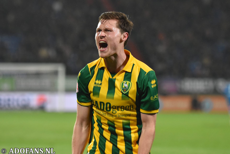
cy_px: 77
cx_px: 115
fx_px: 1629
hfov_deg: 8.1
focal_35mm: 255
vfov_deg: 5.4
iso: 2000
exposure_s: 1/640
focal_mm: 170
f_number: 2.8
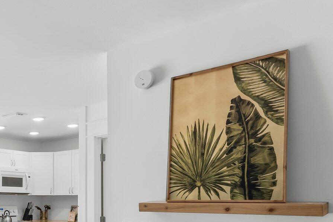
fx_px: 361
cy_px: 201
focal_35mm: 39
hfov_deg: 41.8
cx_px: -12
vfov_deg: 32.4
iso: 640
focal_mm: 17
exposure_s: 1/15
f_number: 10
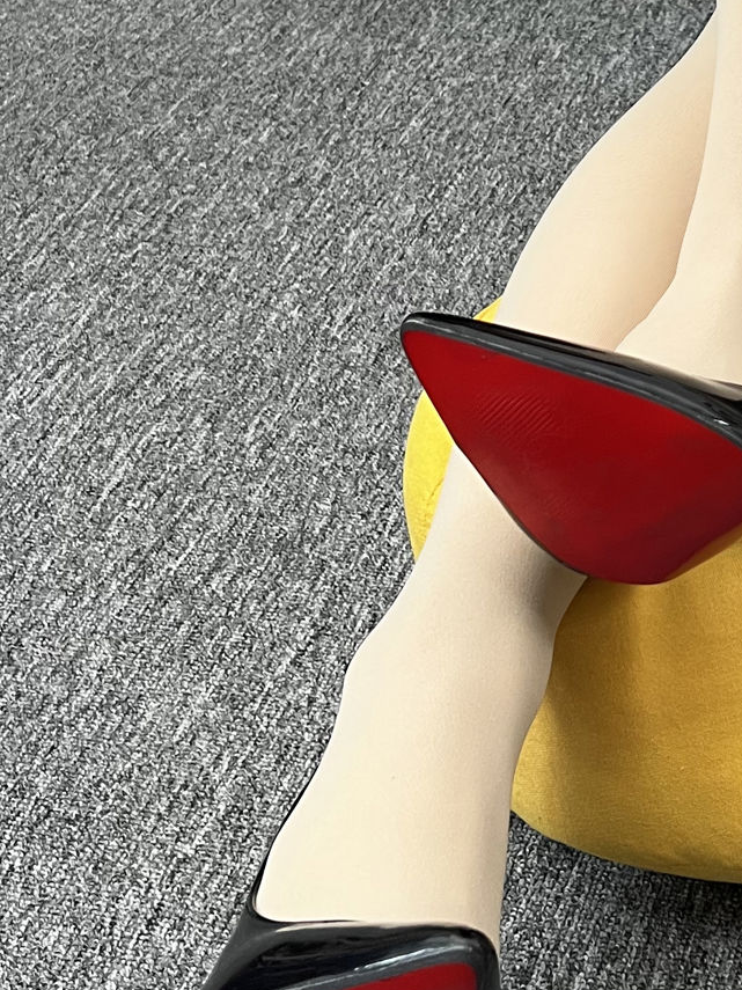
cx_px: 783
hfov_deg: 19.4
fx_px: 2087
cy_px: 263
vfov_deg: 26.4
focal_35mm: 73
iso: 125
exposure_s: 1/95
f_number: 1.5
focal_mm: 5.7
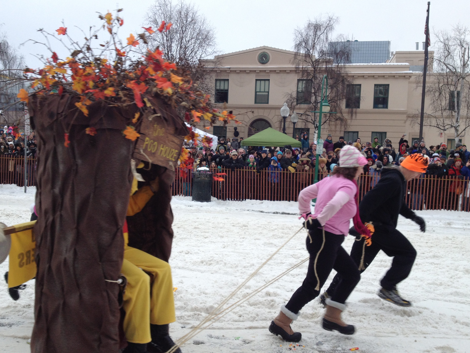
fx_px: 543
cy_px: 176
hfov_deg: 46.8
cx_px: 223
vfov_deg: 36.0
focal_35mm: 40
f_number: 2.4
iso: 50
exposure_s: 1/246
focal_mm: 4.28
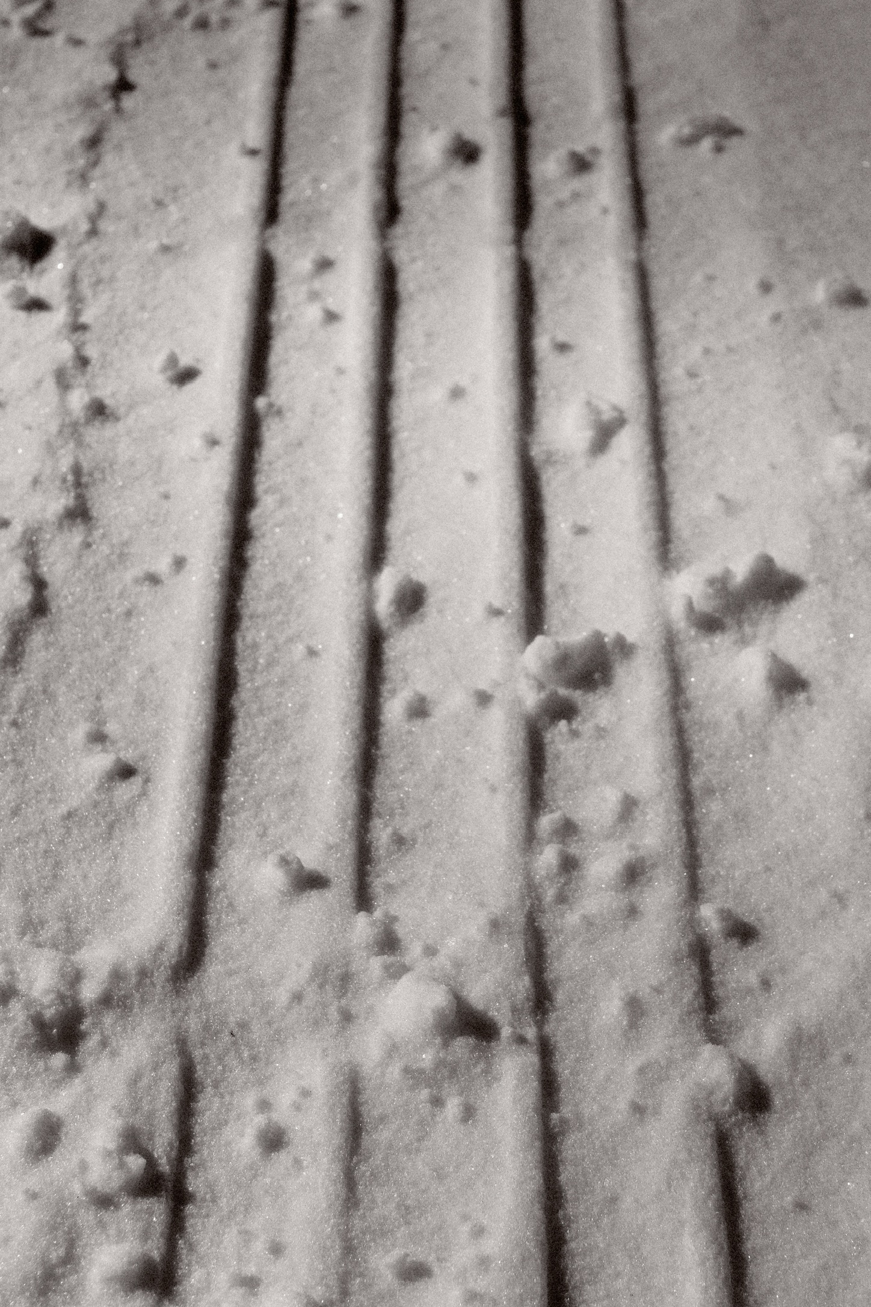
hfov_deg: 25.5
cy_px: 654
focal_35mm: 53
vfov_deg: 37.5
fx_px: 1923
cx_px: 436
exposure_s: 1/850
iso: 160
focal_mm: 35
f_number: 8
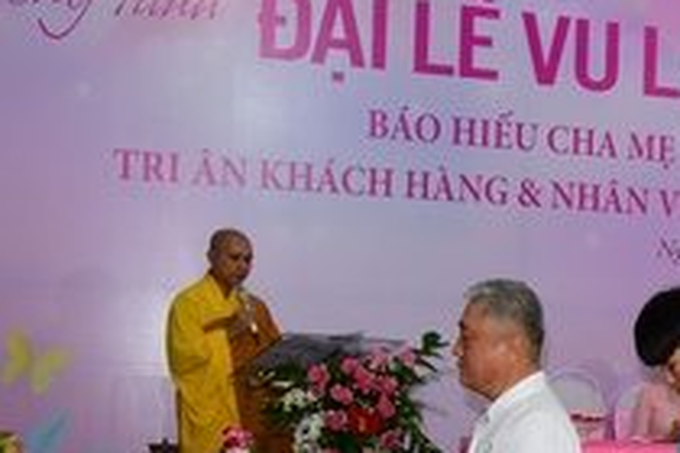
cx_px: 997
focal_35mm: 93
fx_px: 1757
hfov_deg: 19.3
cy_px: 437
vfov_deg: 14.5
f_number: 4
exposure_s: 1/60
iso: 320
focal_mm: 30
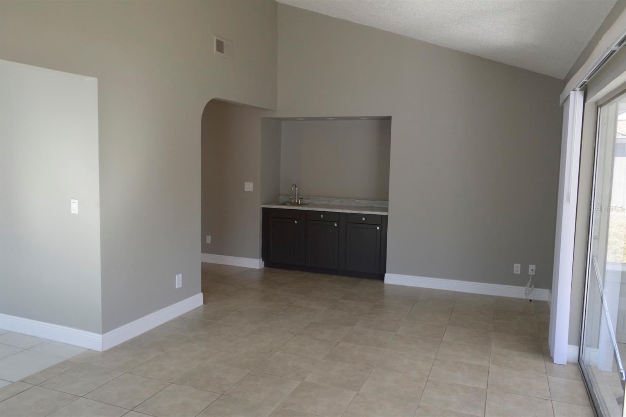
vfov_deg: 47.9
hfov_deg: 67.4
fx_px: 469
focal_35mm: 27
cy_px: 208
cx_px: 313
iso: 400
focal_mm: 18
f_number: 5.6
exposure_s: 1/60
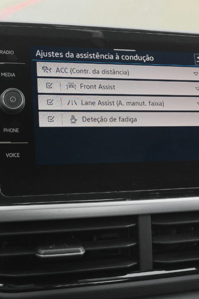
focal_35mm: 55
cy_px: 134
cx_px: 105
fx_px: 456
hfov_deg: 24.6
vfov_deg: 36.2
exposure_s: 1/200
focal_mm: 21.5
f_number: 6.4
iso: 2000
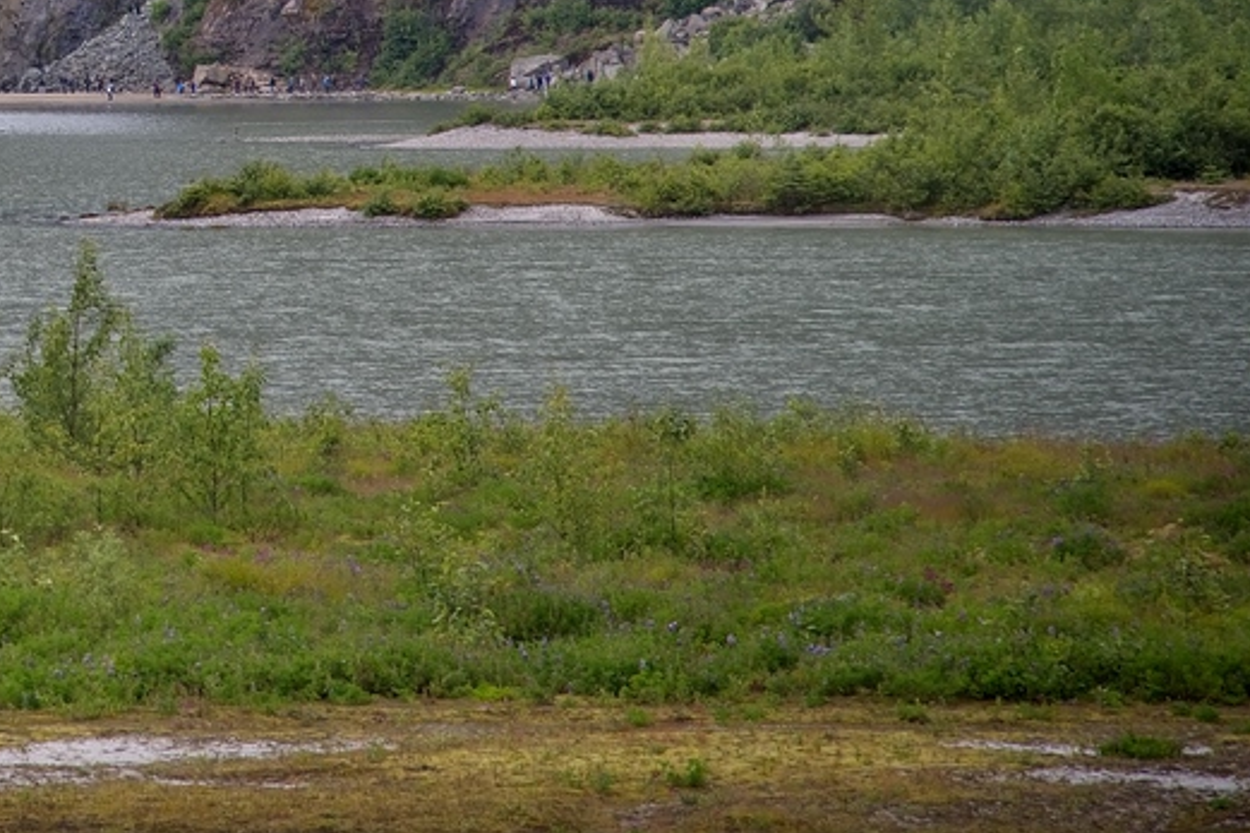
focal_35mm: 295
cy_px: -163
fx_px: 10239
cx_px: -269
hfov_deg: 6.9
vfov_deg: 4.6
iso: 100
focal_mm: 120
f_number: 5
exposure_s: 1/250
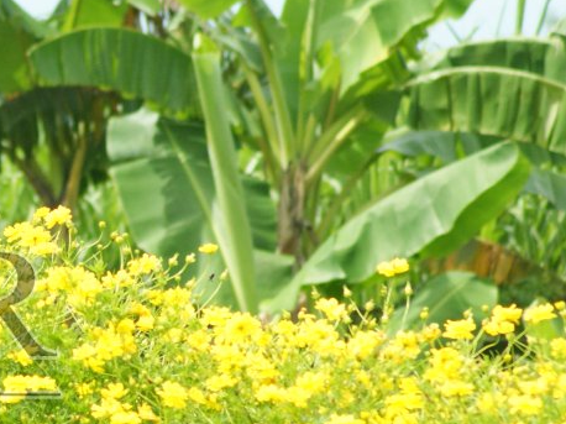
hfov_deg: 2.5
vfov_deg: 1.8
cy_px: 334
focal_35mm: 806
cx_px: -145
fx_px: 13172
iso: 200
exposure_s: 1/500
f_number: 5.6
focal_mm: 160
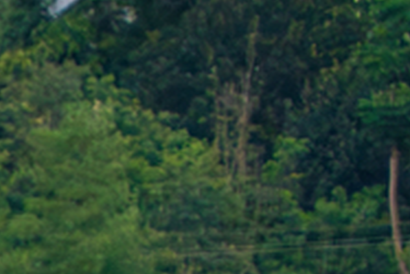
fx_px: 41646
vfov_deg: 0.4
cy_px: 826
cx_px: -754
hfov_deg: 0.6
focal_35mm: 3654
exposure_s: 1/1000
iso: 3200
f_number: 6.3
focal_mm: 600
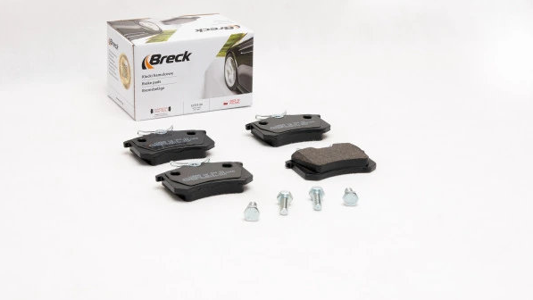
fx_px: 1117
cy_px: 134
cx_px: 266
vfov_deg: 15.3
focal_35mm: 79
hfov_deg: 26.8
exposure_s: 1/200
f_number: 11
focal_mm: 50
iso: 100
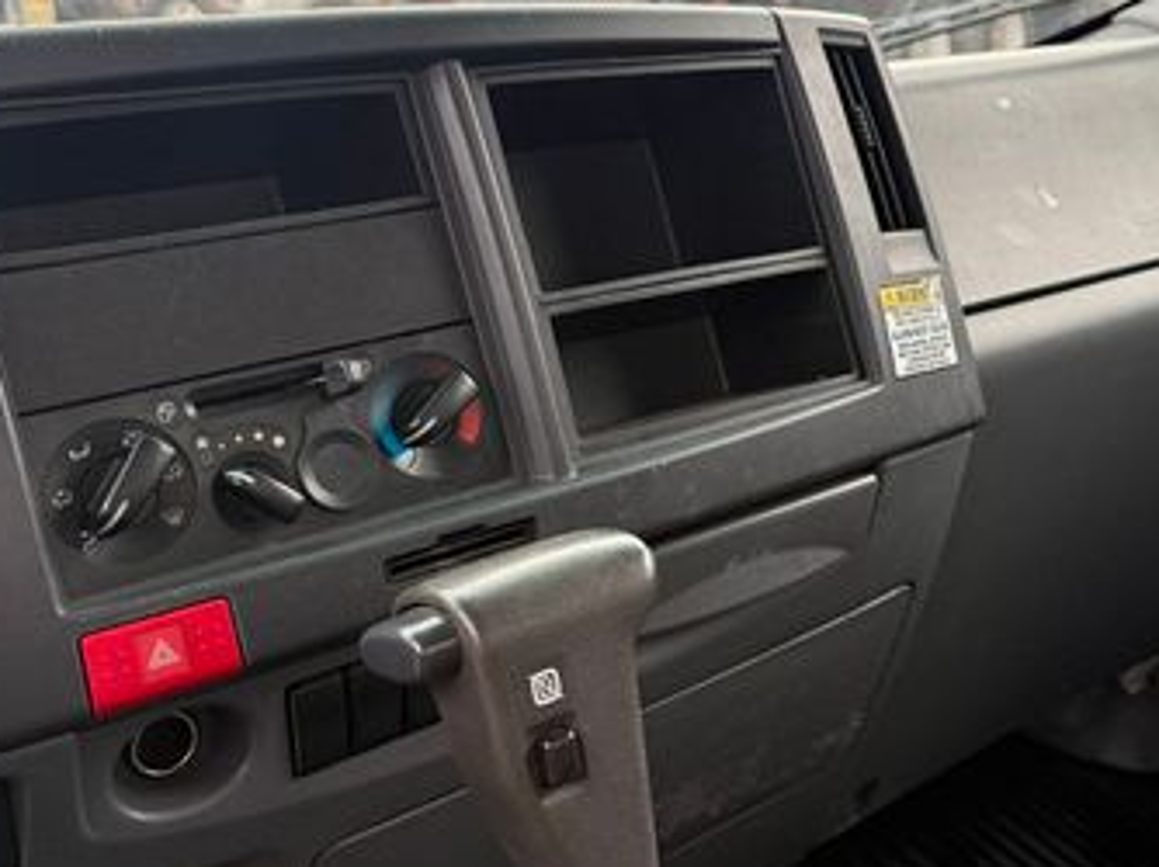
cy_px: 361
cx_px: 784
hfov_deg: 40.7
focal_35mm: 46
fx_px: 1539
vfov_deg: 31.4
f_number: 1.78
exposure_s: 1/389
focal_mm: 6.76
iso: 100
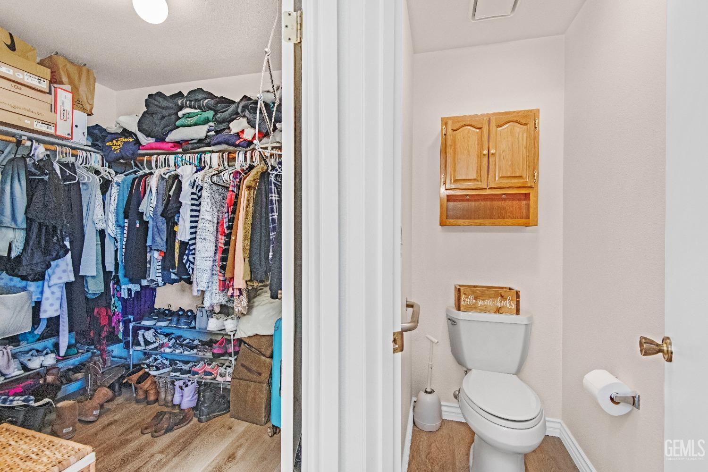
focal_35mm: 16
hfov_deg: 96.7
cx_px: 354
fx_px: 315
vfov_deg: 73.7
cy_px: 236
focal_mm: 16
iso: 400
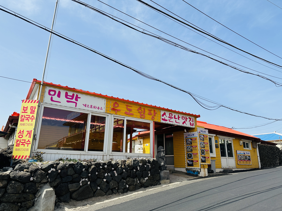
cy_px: 106
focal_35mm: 24
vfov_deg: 56.8
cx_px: 141
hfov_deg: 71.6
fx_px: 196
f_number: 1.78
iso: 80
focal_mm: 6.86
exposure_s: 1/4762
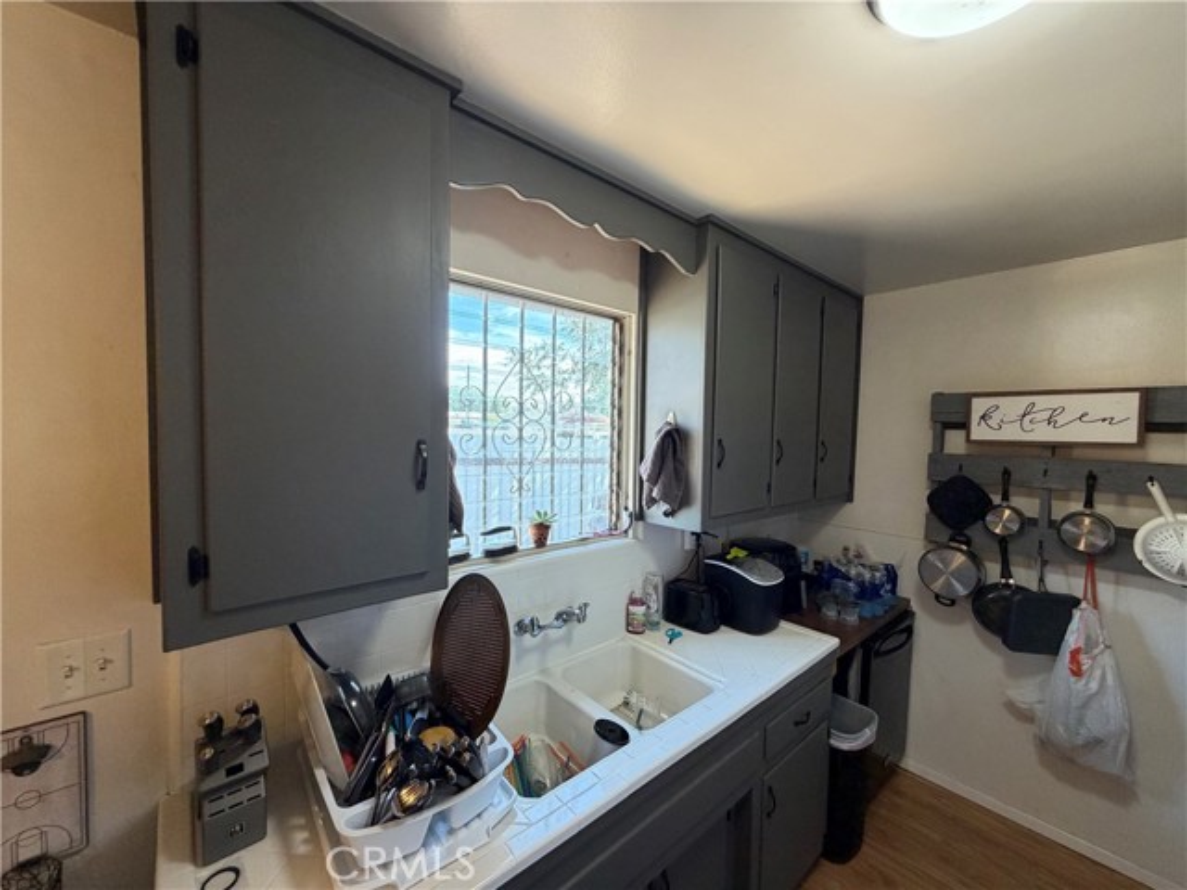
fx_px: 480
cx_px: 594
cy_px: 445
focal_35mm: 14
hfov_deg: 102.1
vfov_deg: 85.7
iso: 250
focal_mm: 2.22
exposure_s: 1/120
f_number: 2.2
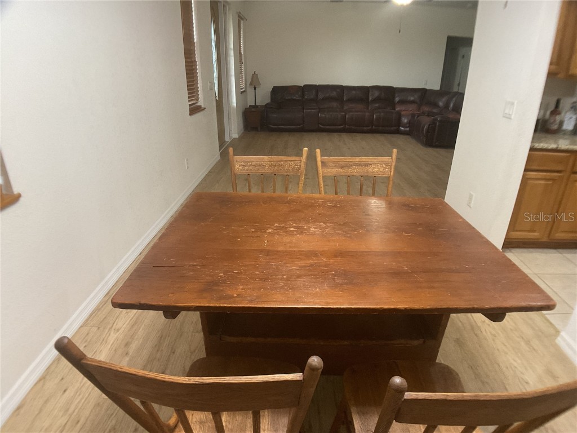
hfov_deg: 61.7
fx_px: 483
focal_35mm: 29
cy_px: 216
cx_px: 288
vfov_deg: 48.2
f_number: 1.8
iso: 200
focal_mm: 3
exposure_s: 1/60
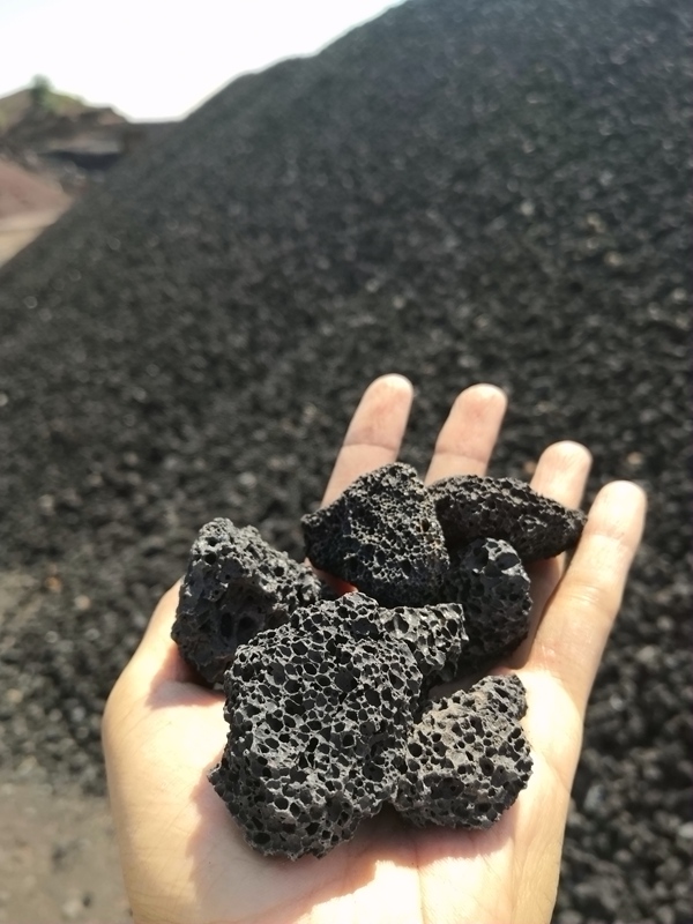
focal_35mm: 27
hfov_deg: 51.4
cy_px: 462
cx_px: 346
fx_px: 721
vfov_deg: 65.3
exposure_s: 1/938
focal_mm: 3.95
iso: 50
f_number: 1.6
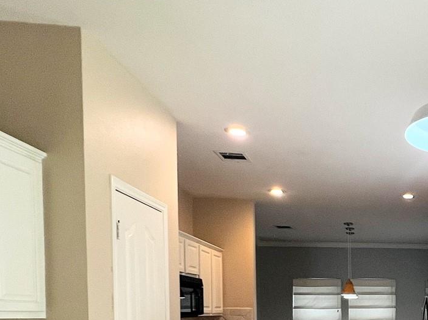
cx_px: 448
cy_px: 336
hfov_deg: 41.2
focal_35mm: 38
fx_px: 470
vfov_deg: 33.7
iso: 200
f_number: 1.8
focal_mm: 1.57
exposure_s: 1/120
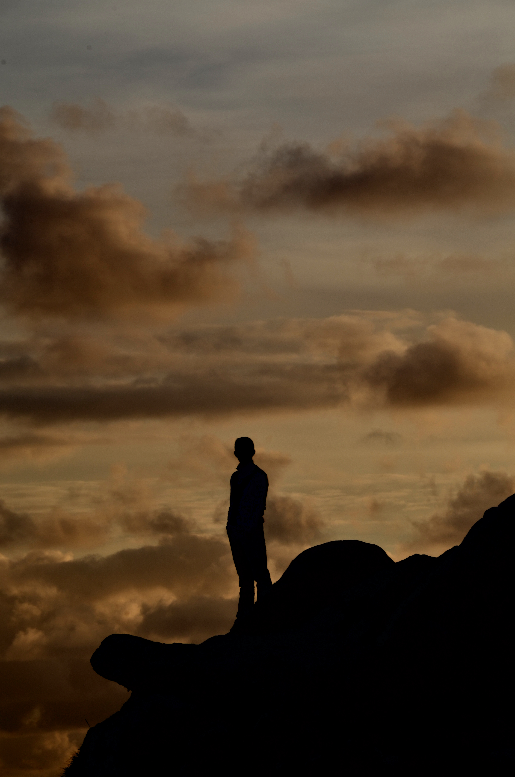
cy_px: 388
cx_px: 258
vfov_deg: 6.9
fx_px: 6466
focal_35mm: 300
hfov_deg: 4.6
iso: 100
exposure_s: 1/80
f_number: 18
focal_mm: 200
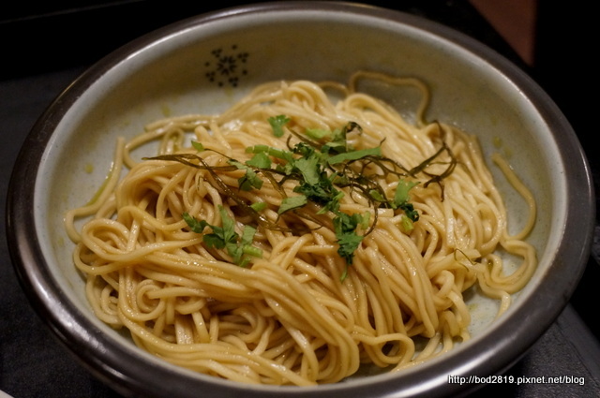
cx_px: 300
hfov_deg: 43.7
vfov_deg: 29.8
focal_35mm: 45
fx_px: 749
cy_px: 199
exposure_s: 1/40
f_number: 5
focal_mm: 30
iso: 3200
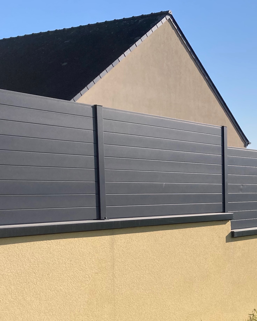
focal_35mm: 60
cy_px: 252
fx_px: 571
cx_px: 308
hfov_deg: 23.3
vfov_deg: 30.8
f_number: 1.8
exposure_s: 1/3472
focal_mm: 3.99
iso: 20
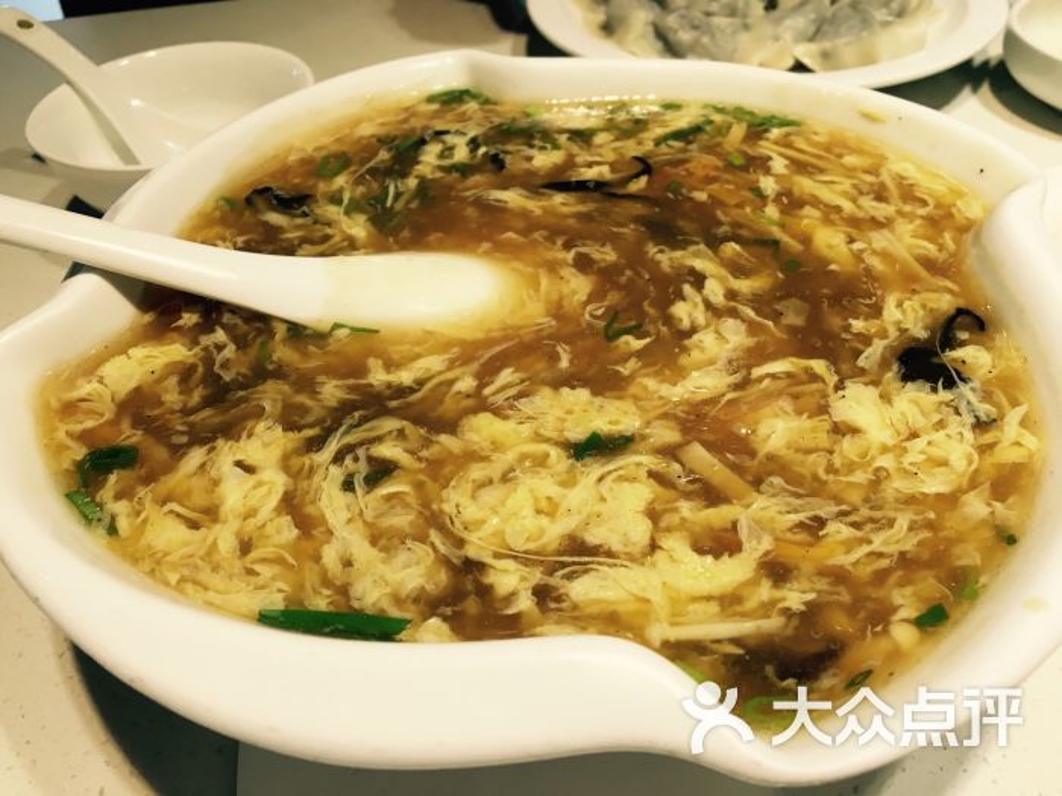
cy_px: 398
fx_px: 890
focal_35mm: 29
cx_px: 531
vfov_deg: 48.2
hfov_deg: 61.7
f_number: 2.2
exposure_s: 1/33
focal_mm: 4.15
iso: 32
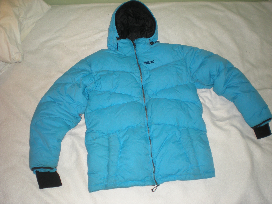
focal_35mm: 38
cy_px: 102
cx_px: 136
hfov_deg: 49.0
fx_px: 299
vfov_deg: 37.7
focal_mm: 6.3
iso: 94
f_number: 3.1
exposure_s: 1/60
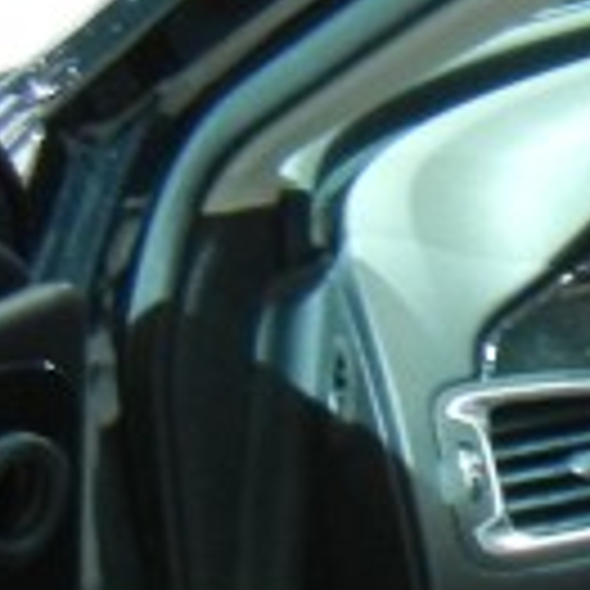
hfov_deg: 8.2
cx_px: 1054
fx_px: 3992
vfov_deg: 8.4
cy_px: 576
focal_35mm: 207
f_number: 3.5
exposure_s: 1/25.6
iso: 400
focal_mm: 5.4
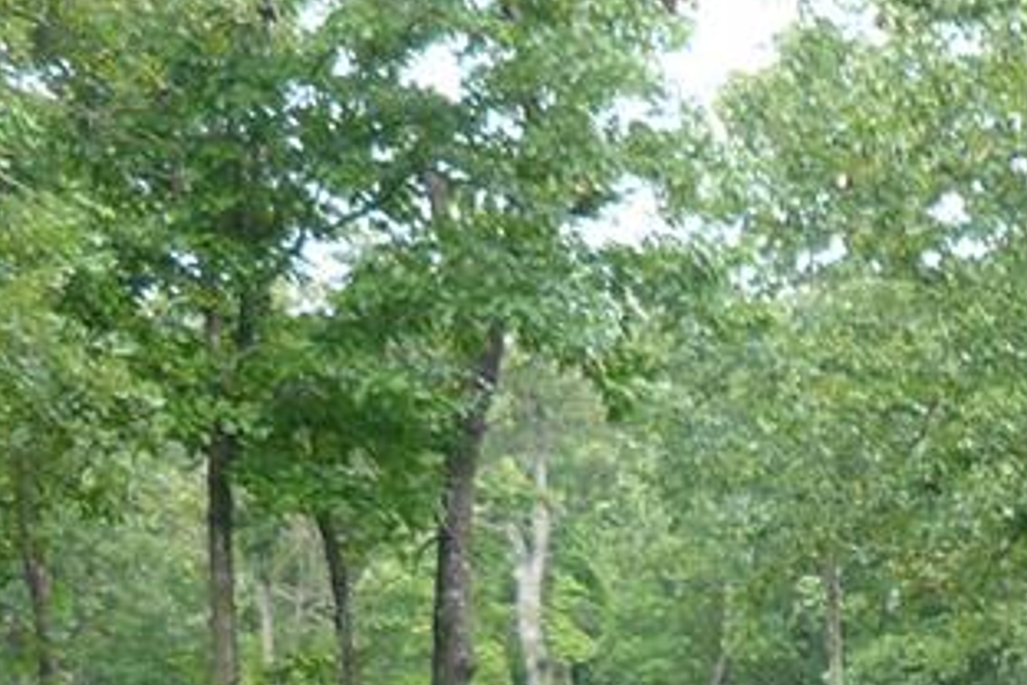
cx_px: 1327
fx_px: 3509
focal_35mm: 123
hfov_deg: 15.8
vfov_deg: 10.7
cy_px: 1054
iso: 100
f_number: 2.8
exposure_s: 1/30
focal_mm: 6
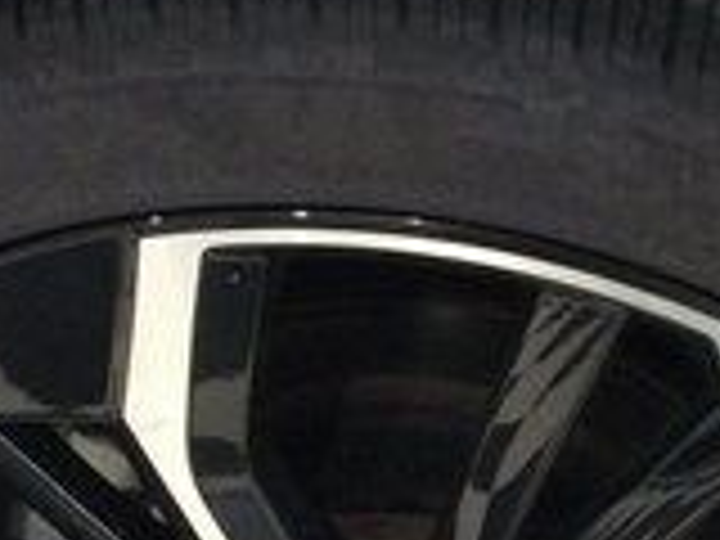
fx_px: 2662
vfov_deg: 11.3
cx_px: 378
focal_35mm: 128
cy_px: 720
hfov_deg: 15.4
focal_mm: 3.3
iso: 200
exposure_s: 1/24
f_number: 2.4
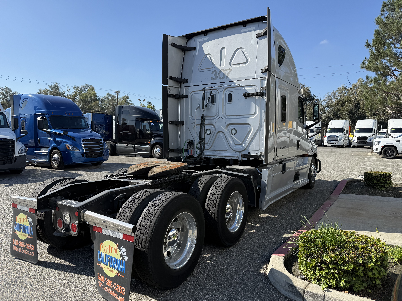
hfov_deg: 71.6
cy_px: 150
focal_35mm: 24
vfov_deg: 56.8
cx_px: 201
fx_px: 279
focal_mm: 6.76
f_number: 1.78
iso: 80
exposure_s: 1/3145
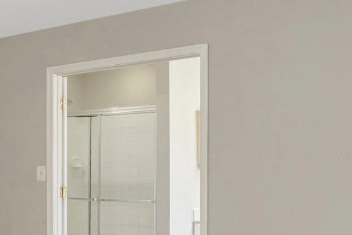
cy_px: 181
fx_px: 577
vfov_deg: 22.7
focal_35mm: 59
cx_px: 1
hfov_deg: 31.4
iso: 1250
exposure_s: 1/40
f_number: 8
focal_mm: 16
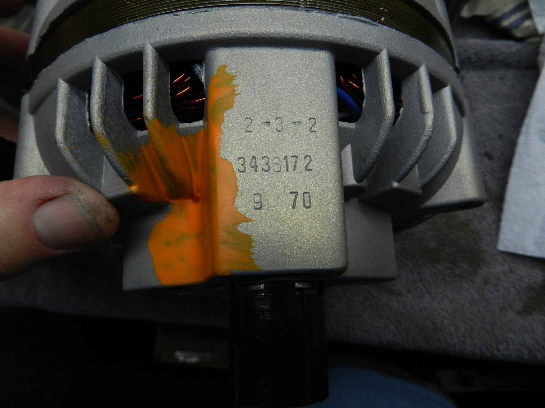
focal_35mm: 23
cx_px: 272
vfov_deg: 58.9
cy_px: 204
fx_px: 362
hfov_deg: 73.9
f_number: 3.4
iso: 160
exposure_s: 1/125
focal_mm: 4
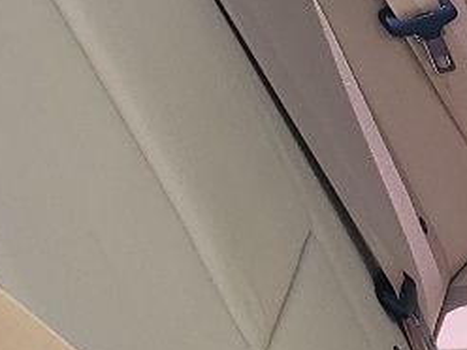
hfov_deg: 11.4
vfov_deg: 8.8
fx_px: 2266
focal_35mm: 168
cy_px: 194
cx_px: 665
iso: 50
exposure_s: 1/278
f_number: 1.5
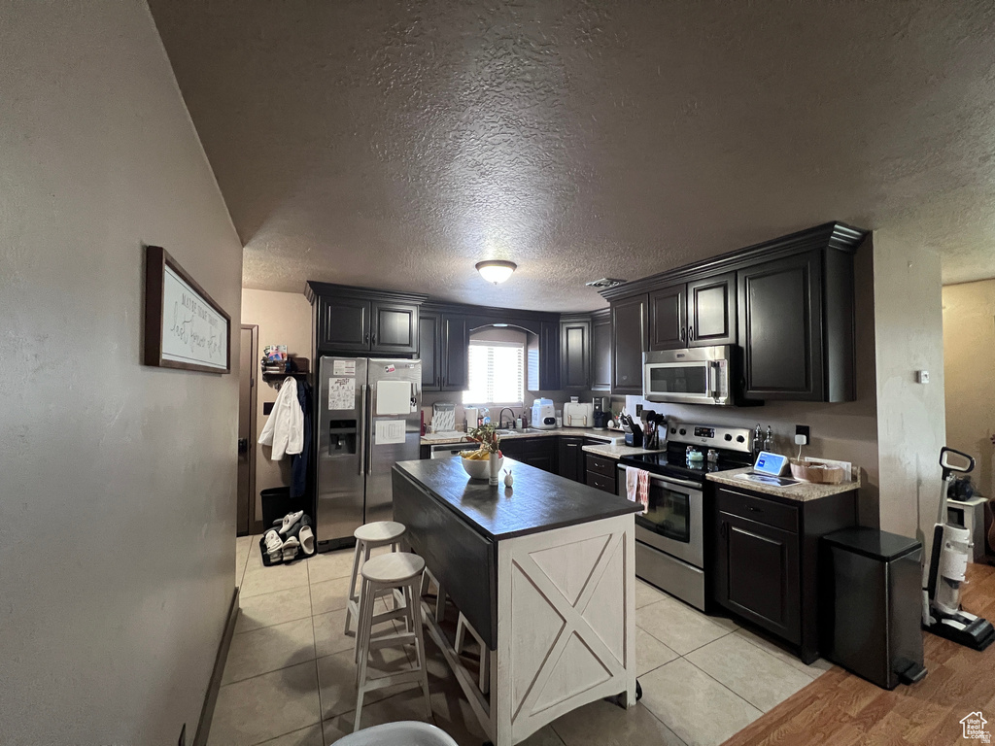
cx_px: 498
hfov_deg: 106.2
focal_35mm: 13
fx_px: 374
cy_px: 373
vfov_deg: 89.9
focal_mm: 1.57
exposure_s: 1/60
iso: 500
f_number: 1.8
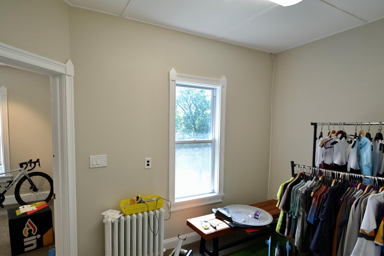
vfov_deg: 66.9
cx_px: 167
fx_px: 192
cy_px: 151
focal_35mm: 18
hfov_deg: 89.5
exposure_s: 1/100
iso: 400
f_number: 5
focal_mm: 10
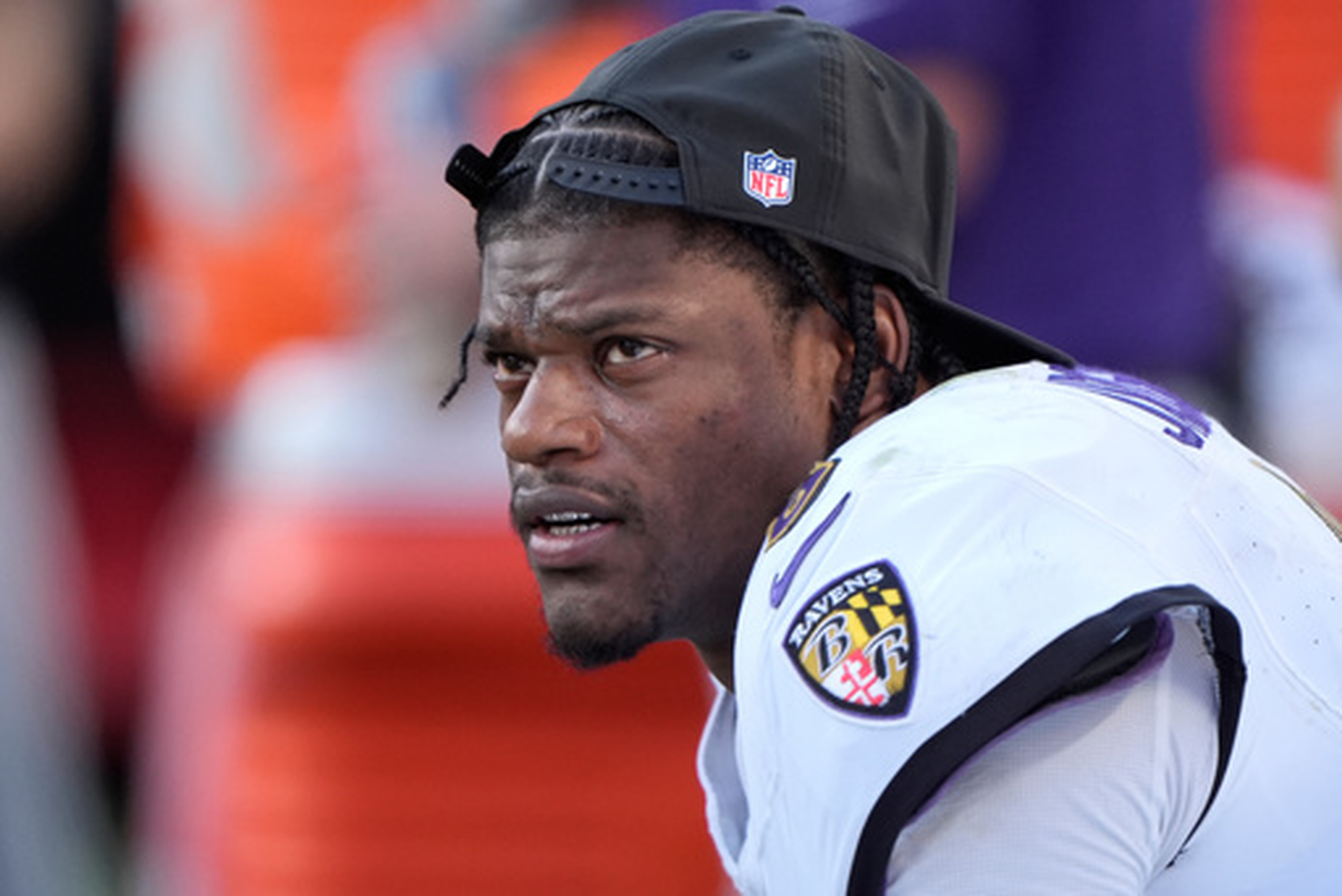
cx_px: 671
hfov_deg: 2.3
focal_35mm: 900
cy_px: 448
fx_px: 33568
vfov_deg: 1.5
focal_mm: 600
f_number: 4
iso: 1600
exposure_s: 1/2000
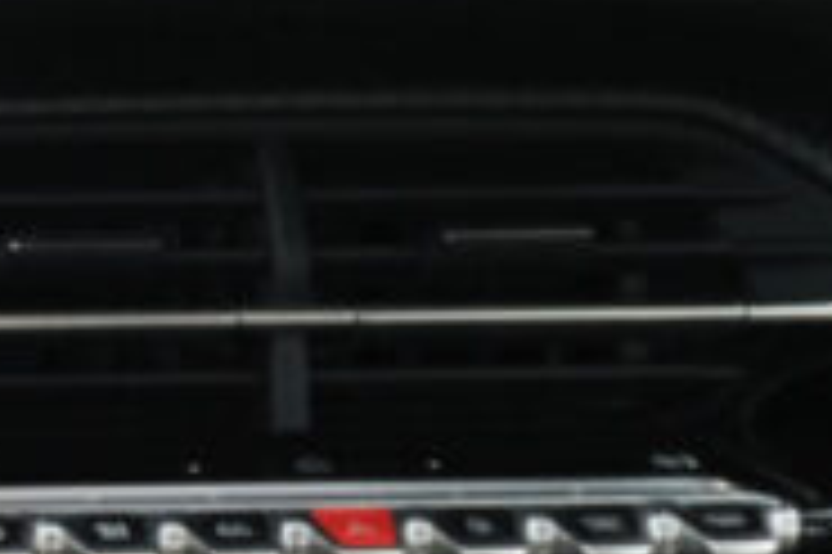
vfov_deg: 6.7
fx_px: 4733
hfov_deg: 8.9
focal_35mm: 205
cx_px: -1259
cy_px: 462
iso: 1600
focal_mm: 24.9
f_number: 9
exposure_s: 1/125
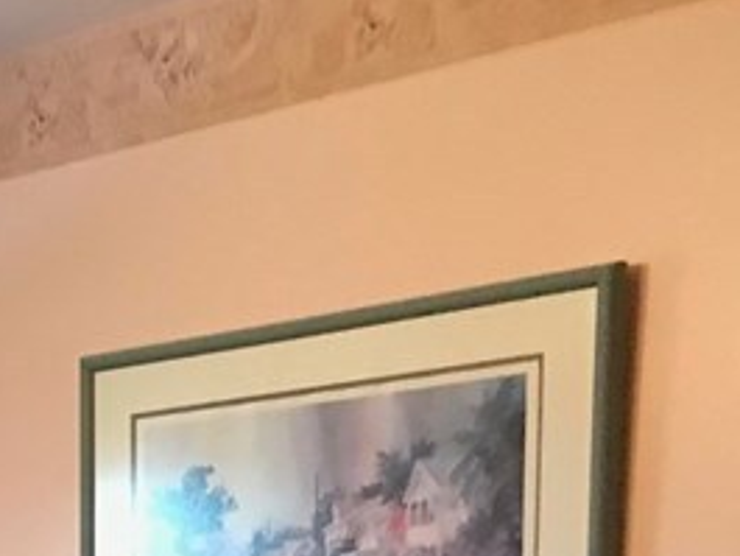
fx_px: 2310
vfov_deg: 12.5
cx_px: -598
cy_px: 1023
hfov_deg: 15.6
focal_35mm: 108
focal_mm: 3.99
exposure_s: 1/15
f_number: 1.8
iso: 80
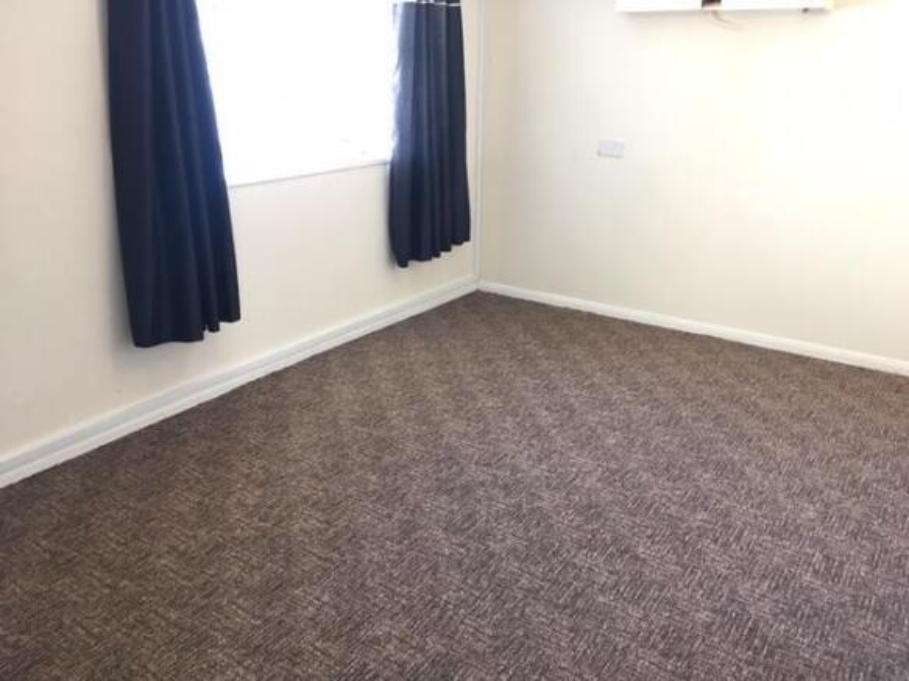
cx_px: 454
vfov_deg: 48.2
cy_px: 340
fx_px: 761
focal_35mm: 29
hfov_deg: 61.7
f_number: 2.2
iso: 125
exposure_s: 1/33
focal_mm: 4.15
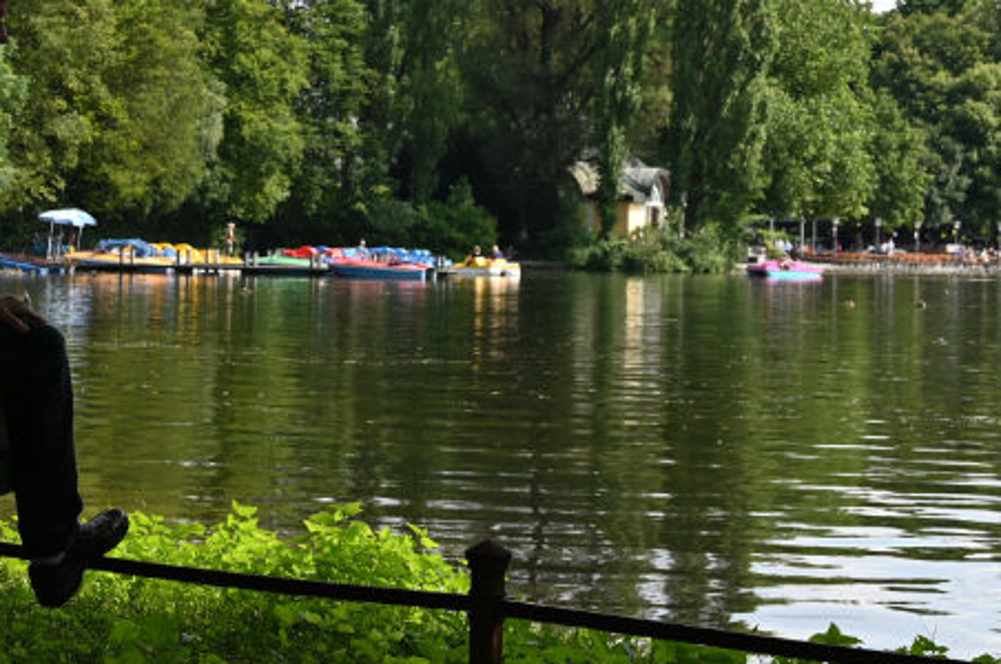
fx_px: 2832
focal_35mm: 102
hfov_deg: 20.0
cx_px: 607
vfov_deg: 13.3
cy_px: 56
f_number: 6.3
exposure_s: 1/320
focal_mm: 45
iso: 100
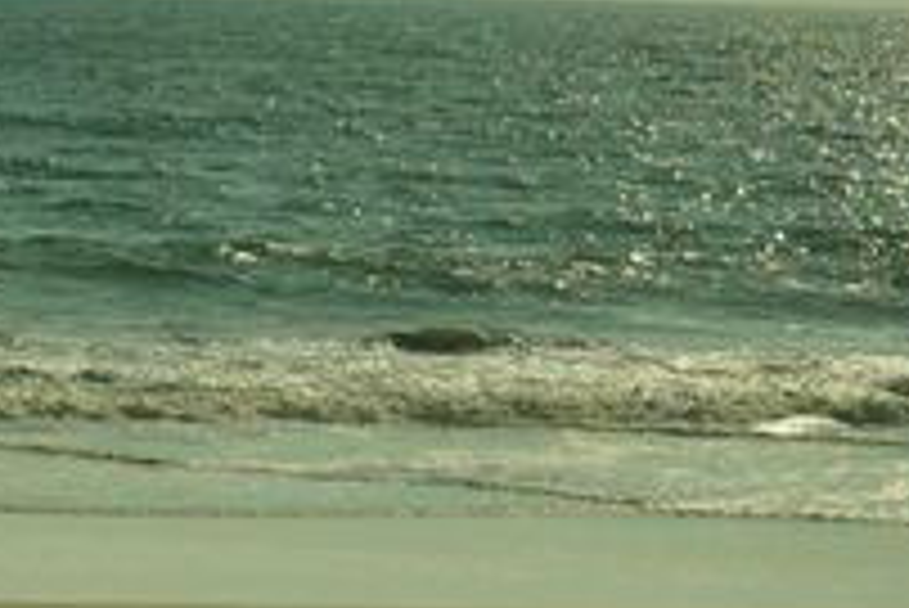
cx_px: -752
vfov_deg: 6.9
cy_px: 853
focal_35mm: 198
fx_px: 5003
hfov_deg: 9.8
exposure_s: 1/2000
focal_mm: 50
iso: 80
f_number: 6.3
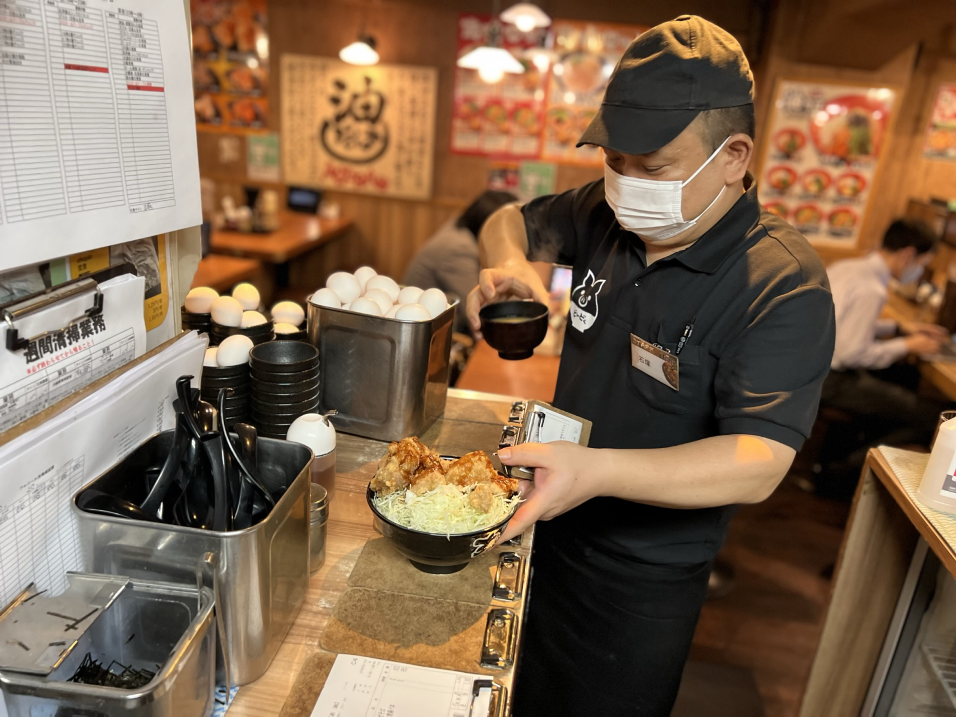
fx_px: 718
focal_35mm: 26
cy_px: 358
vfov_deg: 53.1
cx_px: 478
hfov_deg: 67.3
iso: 160
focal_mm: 5.7
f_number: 1.5
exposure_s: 1/50
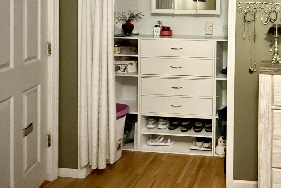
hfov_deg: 48.9
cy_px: 21
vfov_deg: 35.8
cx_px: 250
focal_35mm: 35
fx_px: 273
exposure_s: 1/60
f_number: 2.2
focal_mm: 2.22
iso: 1250
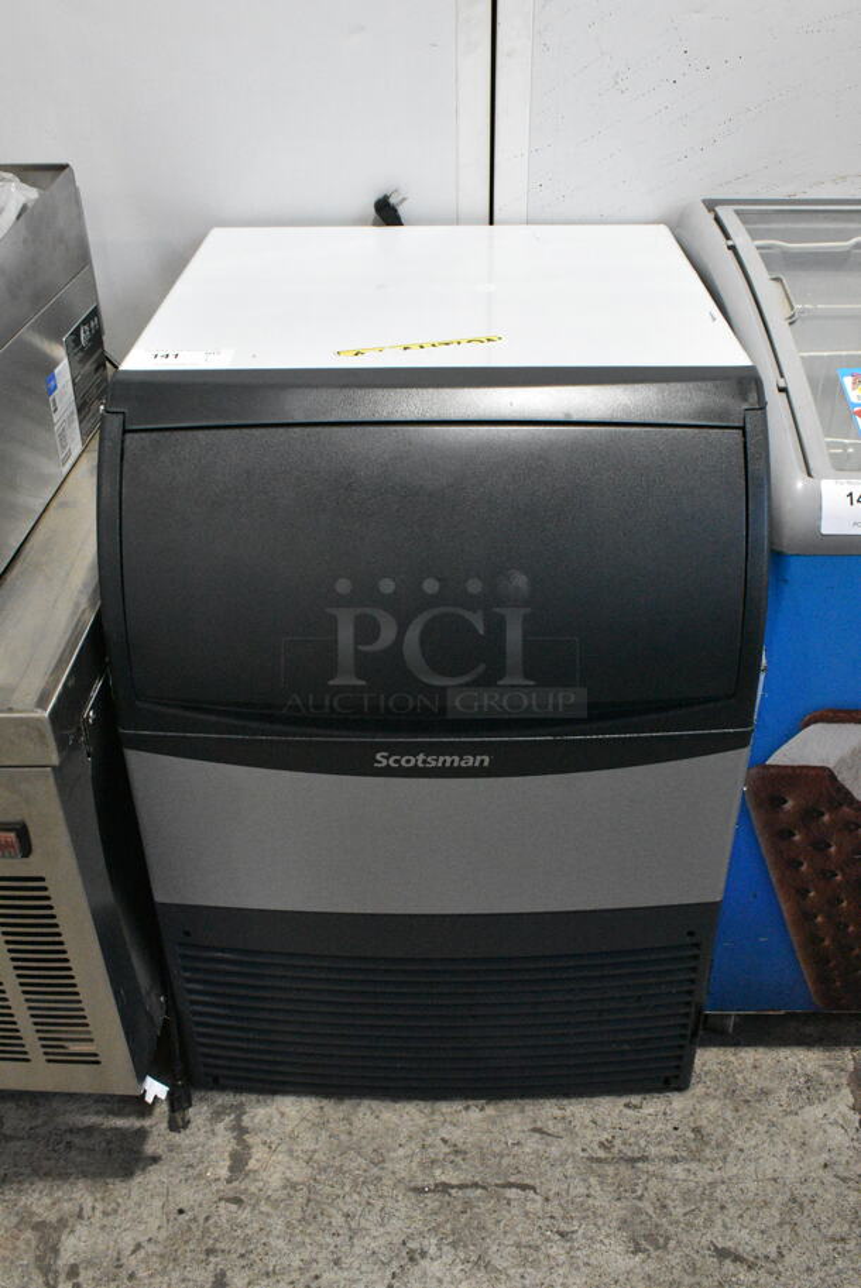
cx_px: 430
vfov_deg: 57.2
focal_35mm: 33
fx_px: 1182
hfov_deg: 40.0
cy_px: 644
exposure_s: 1/400
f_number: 10
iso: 6400
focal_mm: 22
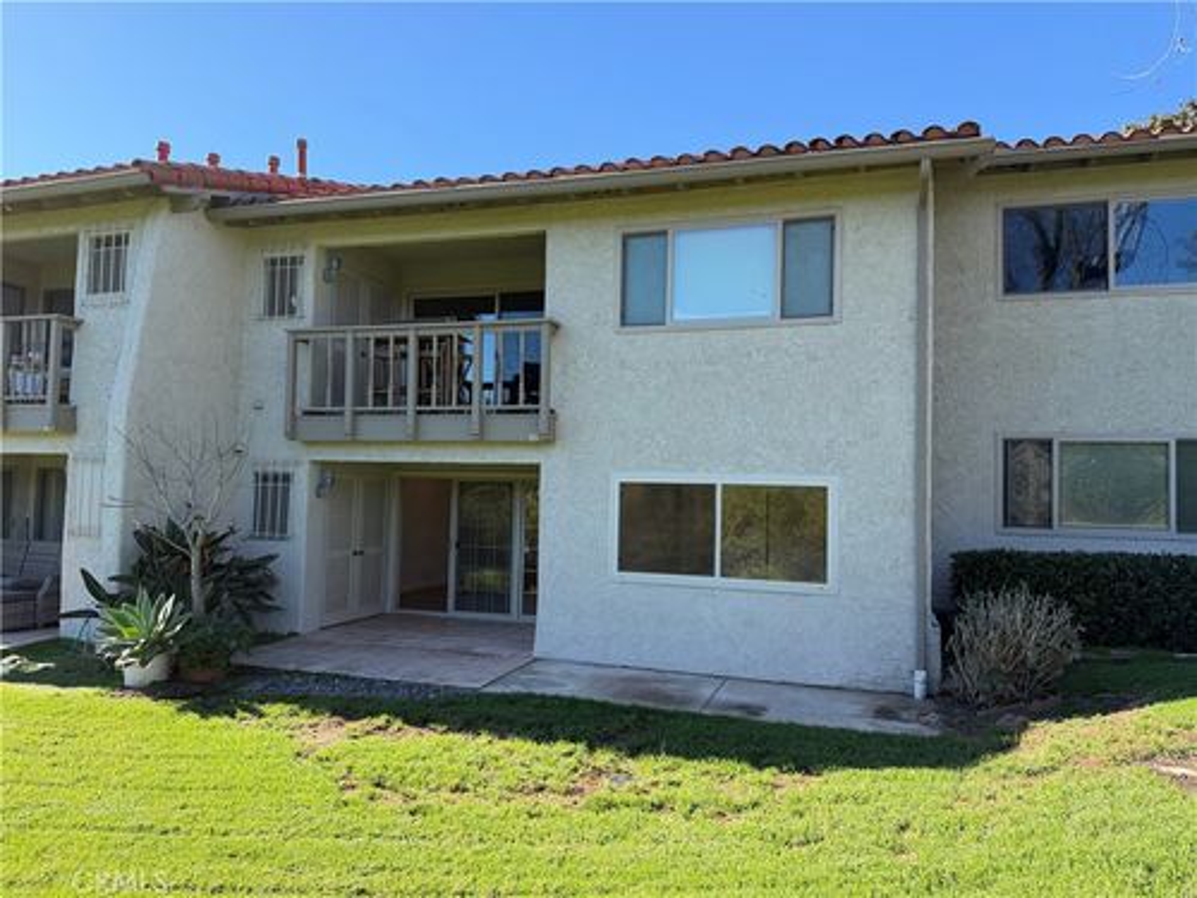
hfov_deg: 71.6
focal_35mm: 24
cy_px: 449
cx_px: 598
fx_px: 830
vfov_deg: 56.8
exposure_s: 1/1812
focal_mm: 6.76
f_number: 1.78
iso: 100
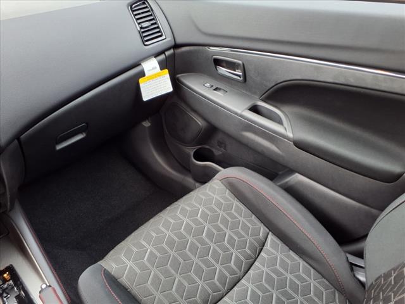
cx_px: 202
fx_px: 316
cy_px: 152
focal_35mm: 27
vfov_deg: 51.4
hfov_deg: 65.3
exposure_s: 1/60.2
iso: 50
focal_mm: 3.58
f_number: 1.9
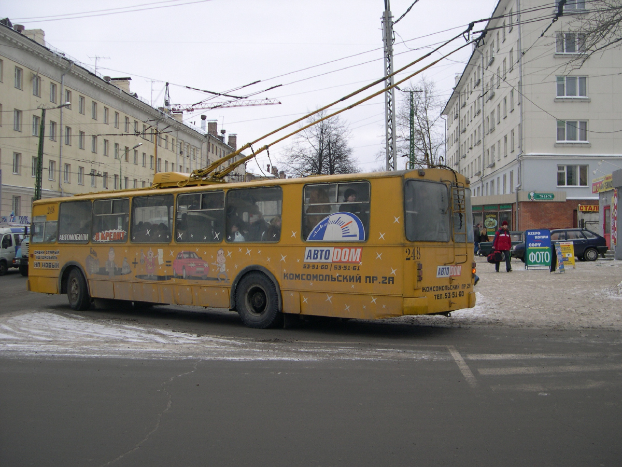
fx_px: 683
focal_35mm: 38
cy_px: 234
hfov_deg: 49.0
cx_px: 311
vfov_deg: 37.7
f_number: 2.8
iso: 100
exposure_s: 1/250
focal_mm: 8
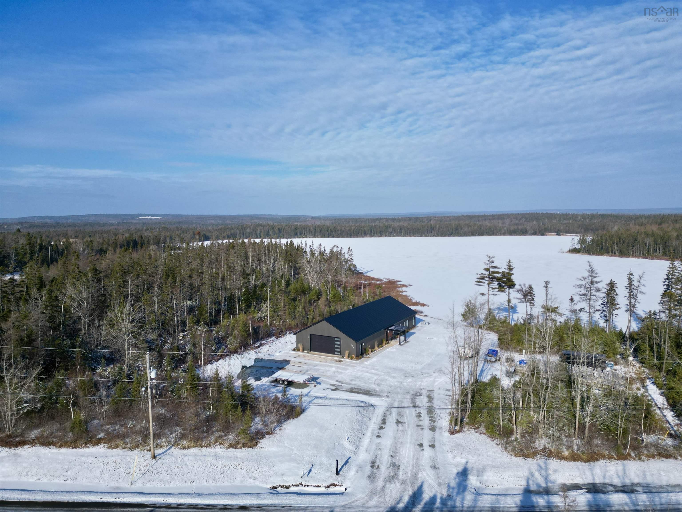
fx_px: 473
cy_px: 256
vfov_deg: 56.8
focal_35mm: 24
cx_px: 341
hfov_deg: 71.6
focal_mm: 6.72
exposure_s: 1/4000
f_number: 1.7
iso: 110
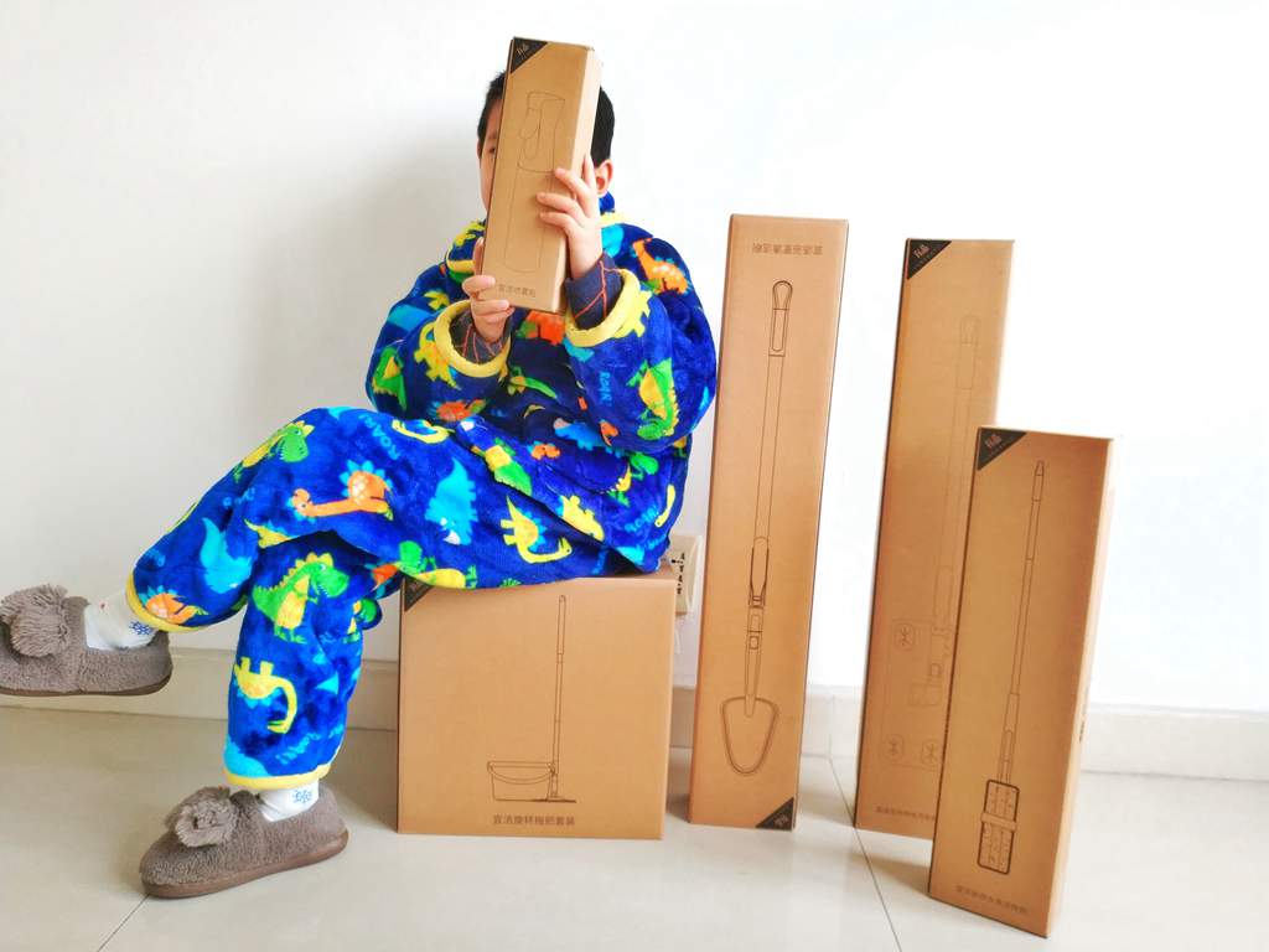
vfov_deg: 44.2
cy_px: 476
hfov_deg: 56.8
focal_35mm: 32
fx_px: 1173
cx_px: 634
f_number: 2
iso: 188
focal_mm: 4.5
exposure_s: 1/25
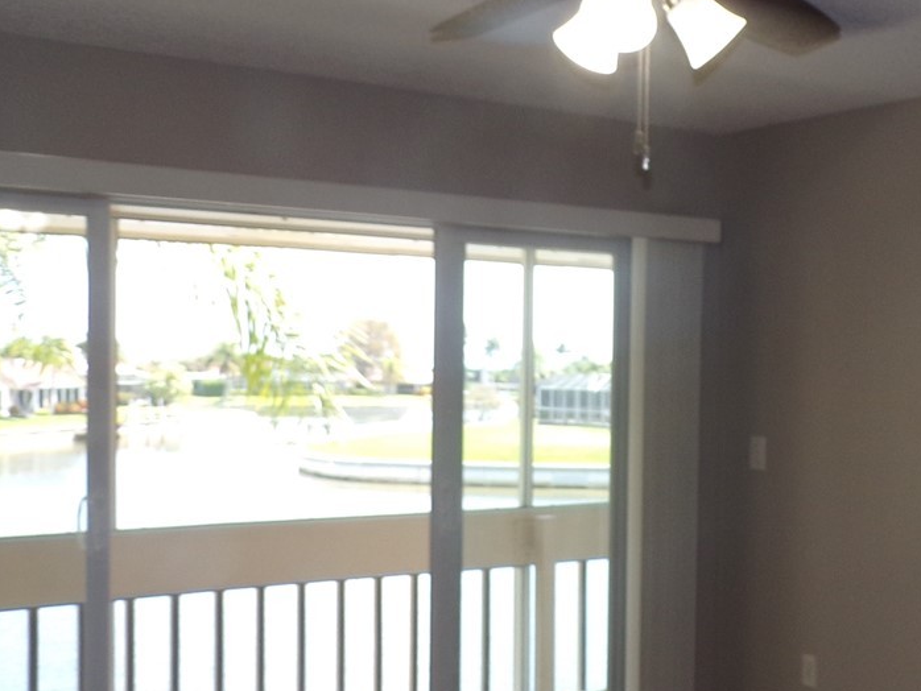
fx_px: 1464
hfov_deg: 34.2
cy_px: 380
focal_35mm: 55
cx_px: 694
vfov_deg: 26.6
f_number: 4.3
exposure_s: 1/45
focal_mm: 4.3
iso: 80
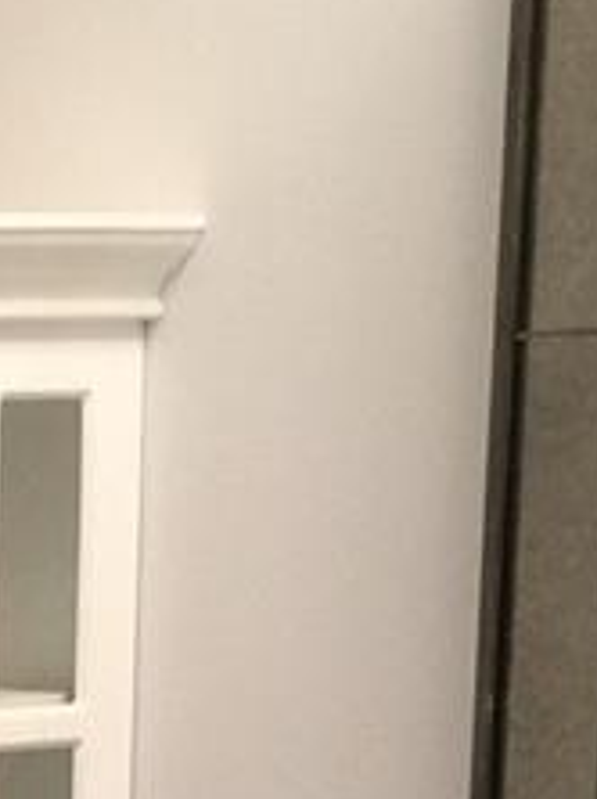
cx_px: -640
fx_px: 3617
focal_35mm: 157
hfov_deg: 8.8
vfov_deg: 11.5
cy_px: 1501
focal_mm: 4.15
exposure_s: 1/30
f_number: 2.2
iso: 40
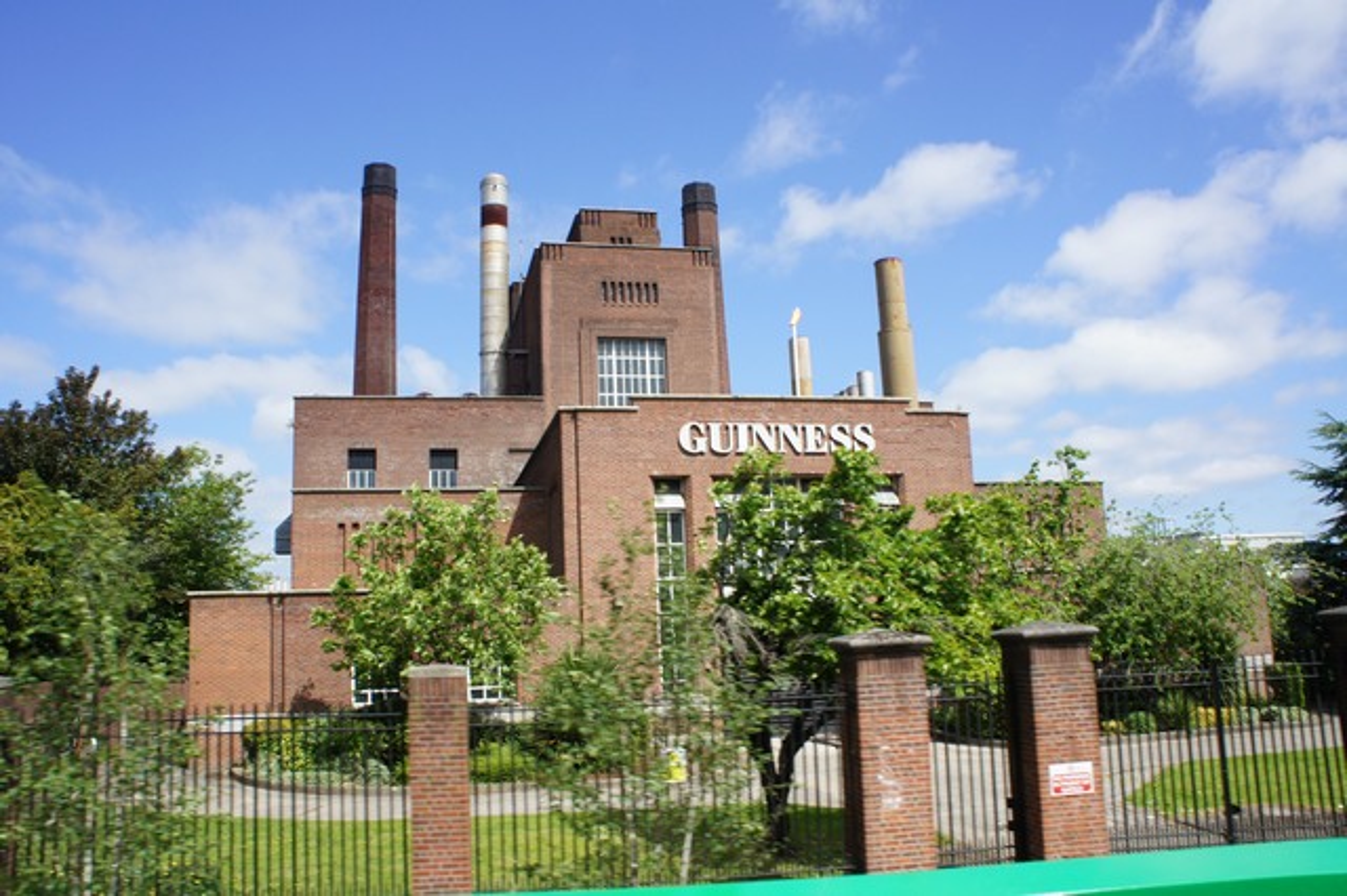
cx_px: 674
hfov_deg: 67.4
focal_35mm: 27
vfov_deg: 47.9
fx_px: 1010
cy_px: 448
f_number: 11
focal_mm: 18
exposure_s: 1/250
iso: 250
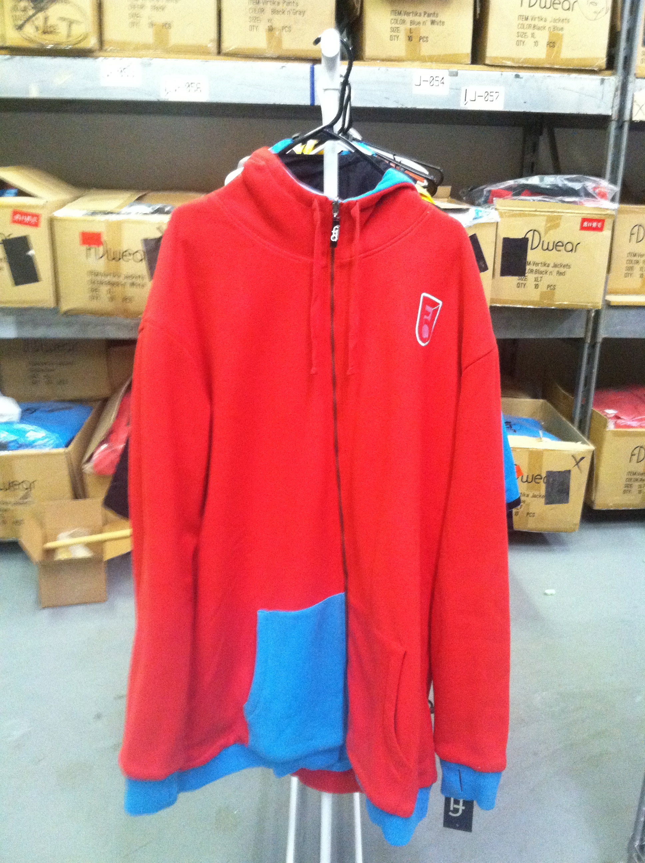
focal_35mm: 35
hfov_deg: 40.6
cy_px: 432
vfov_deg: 52.7
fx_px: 872
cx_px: 322
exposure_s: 1/15
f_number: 2.8
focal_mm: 3.85
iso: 500
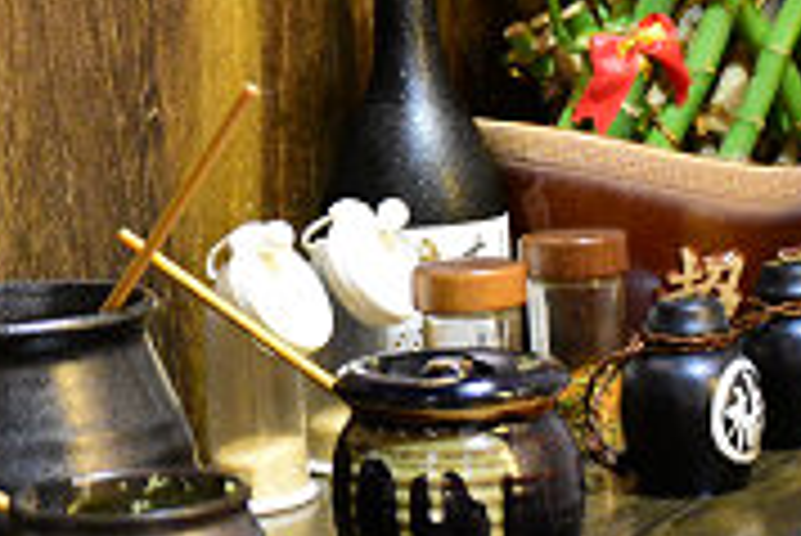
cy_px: 122
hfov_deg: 14.9
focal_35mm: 135
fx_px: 3006
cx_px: 14
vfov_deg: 10.2
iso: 6400
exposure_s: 1/40
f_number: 4
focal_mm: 32
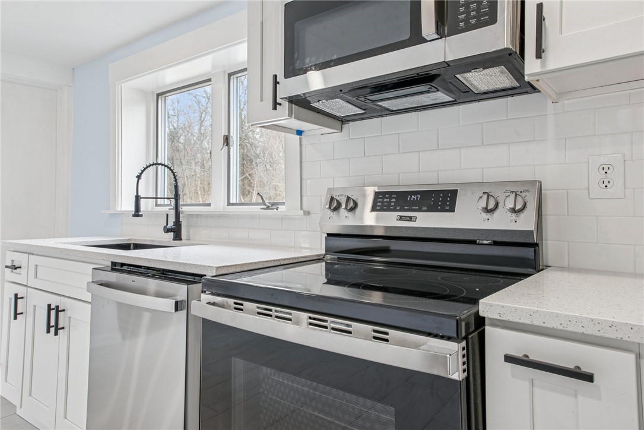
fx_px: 429
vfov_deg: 53.2
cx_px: 322
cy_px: 215
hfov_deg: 73.7
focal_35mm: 24
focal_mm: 24
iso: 50
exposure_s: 1/2.5
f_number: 11
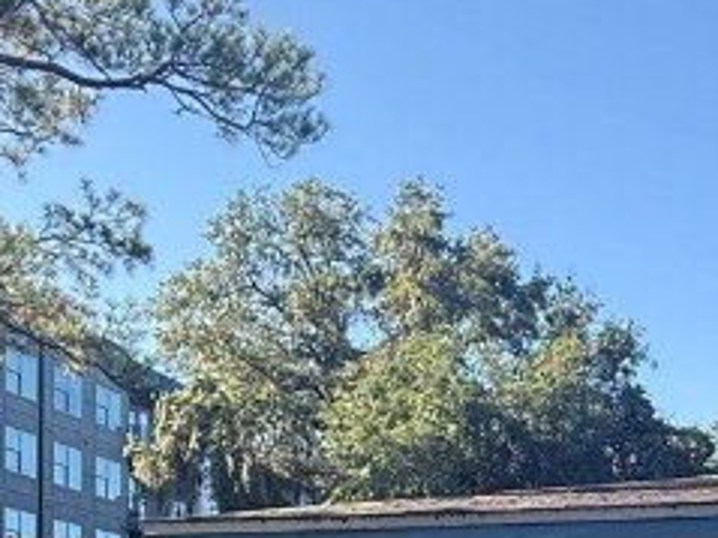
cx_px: 649
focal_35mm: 60
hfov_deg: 30.7
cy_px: 700
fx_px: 1244
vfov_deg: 21.9
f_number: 2.2
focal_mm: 2.22
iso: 64
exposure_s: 1/442
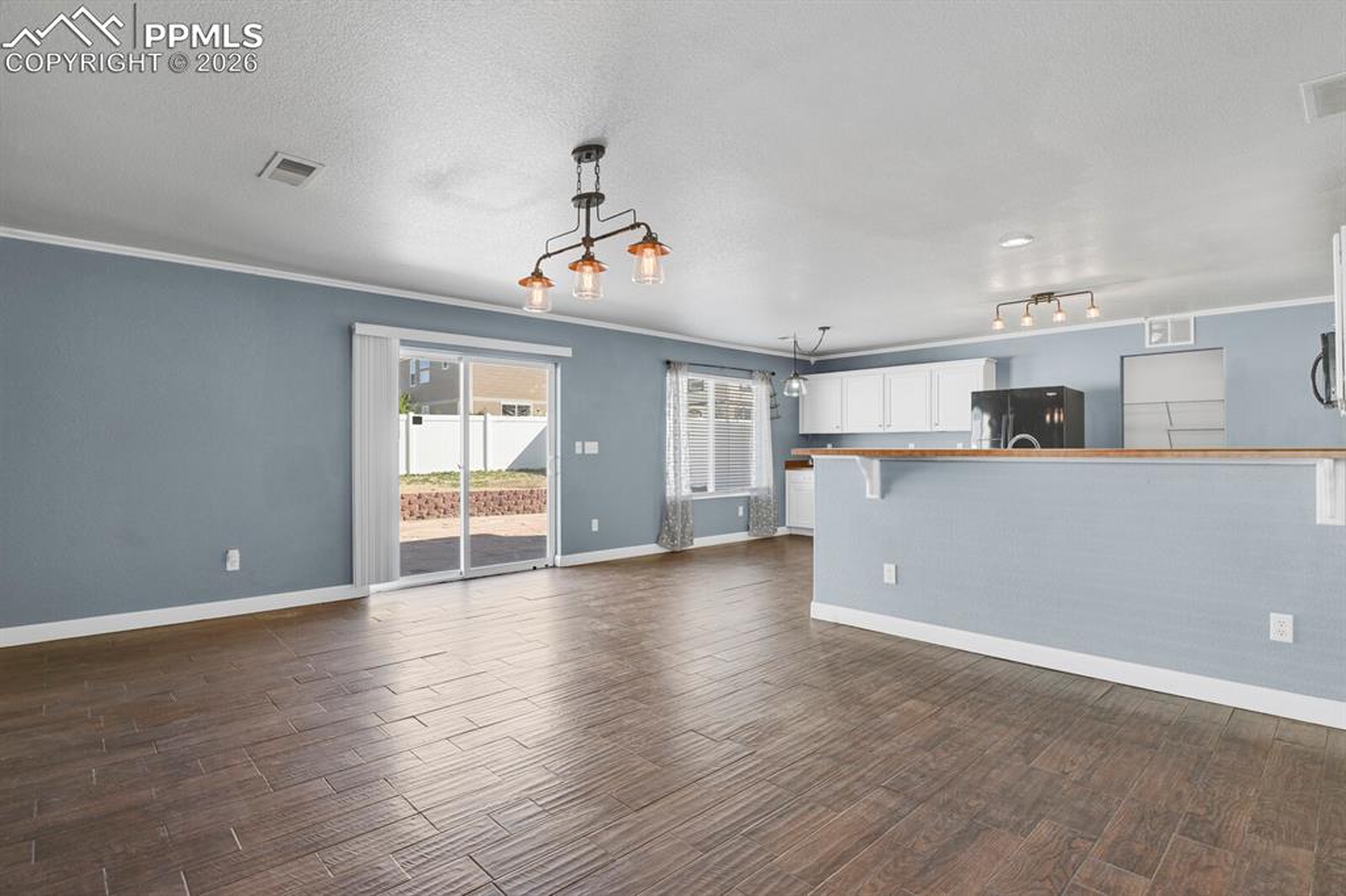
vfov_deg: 70.4
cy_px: 448
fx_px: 635
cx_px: 673
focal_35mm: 17
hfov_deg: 93.3
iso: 720
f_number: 8
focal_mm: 17
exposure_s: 1/20
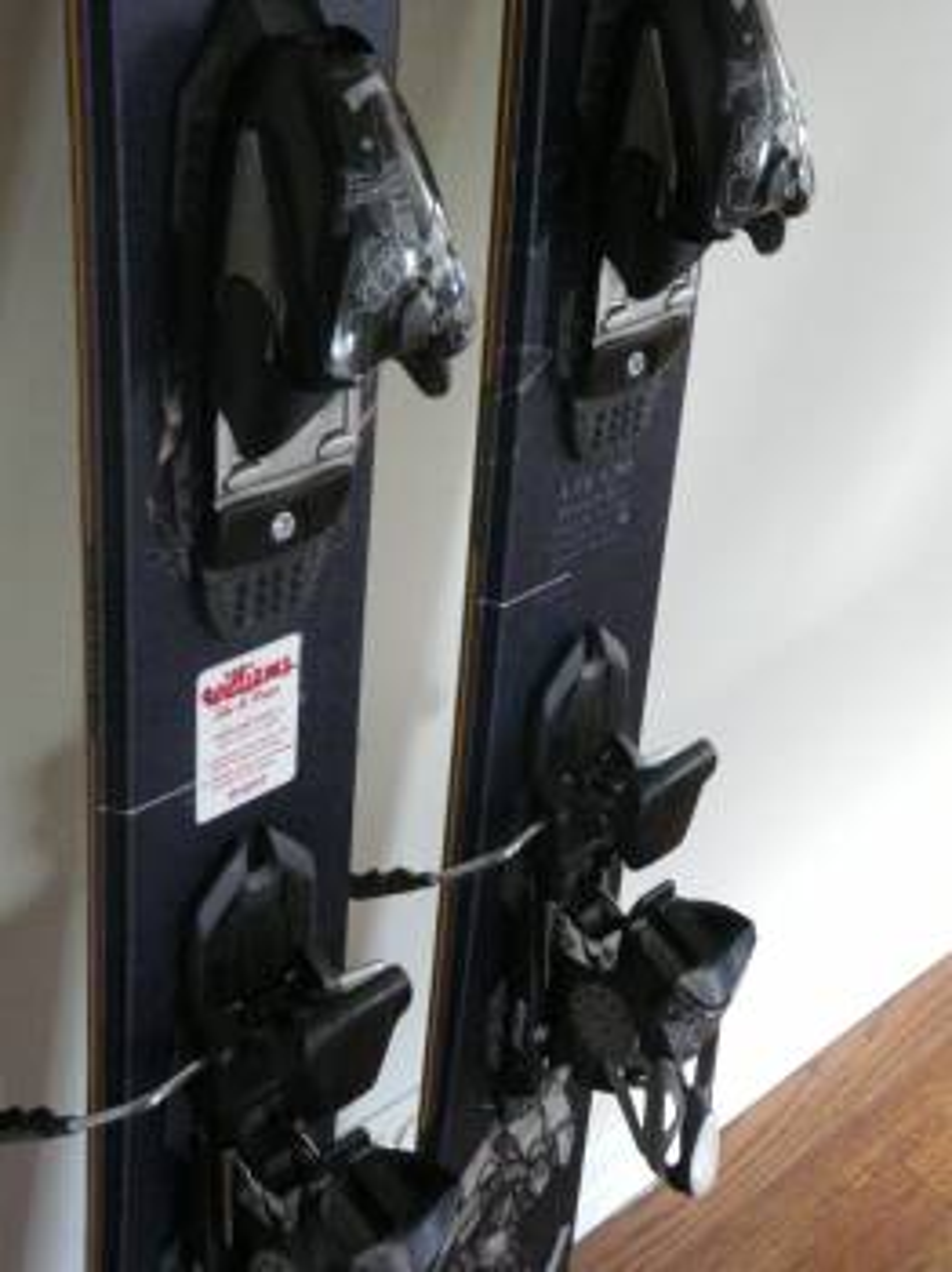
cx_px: 476
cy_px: 636
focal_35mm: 56
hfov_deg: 26.1
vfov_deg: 34.4
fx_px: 2056
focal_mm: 9.2
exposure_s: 1/40
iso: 800
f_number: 3.2
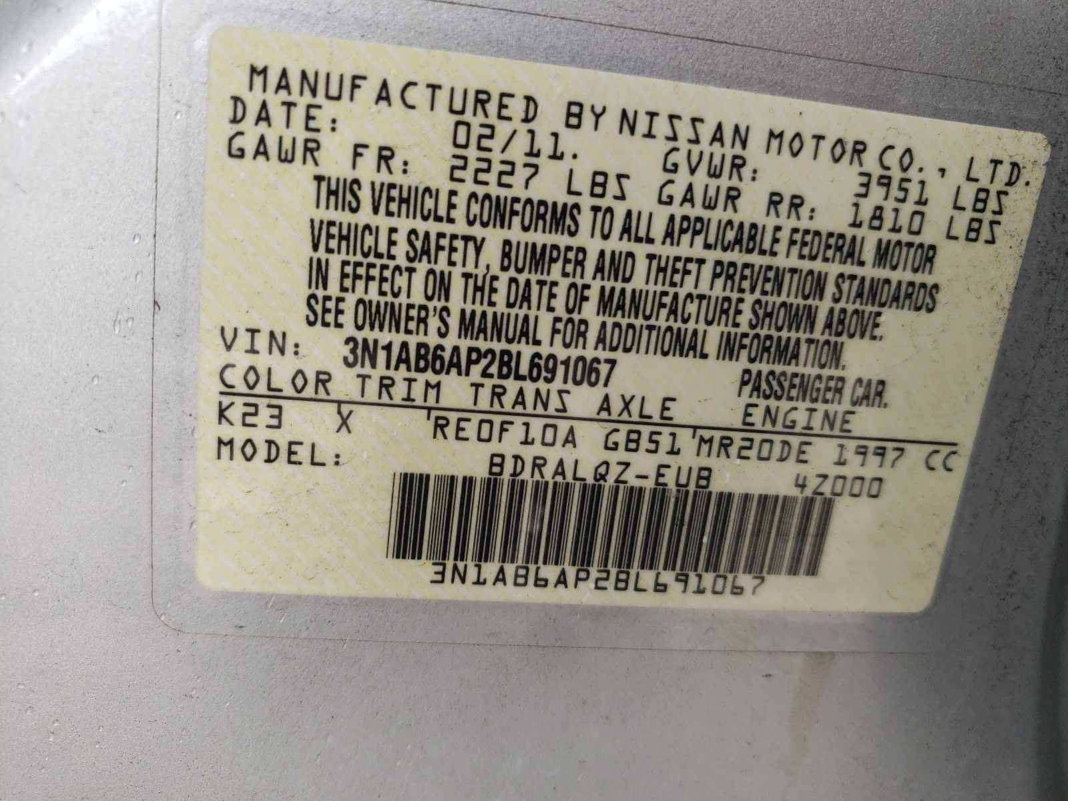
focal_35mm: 26
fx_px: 802
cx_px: 534
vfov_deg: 53.1
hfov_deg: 67.3
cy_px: 400
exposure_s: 1/385
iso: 50
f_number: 1.5
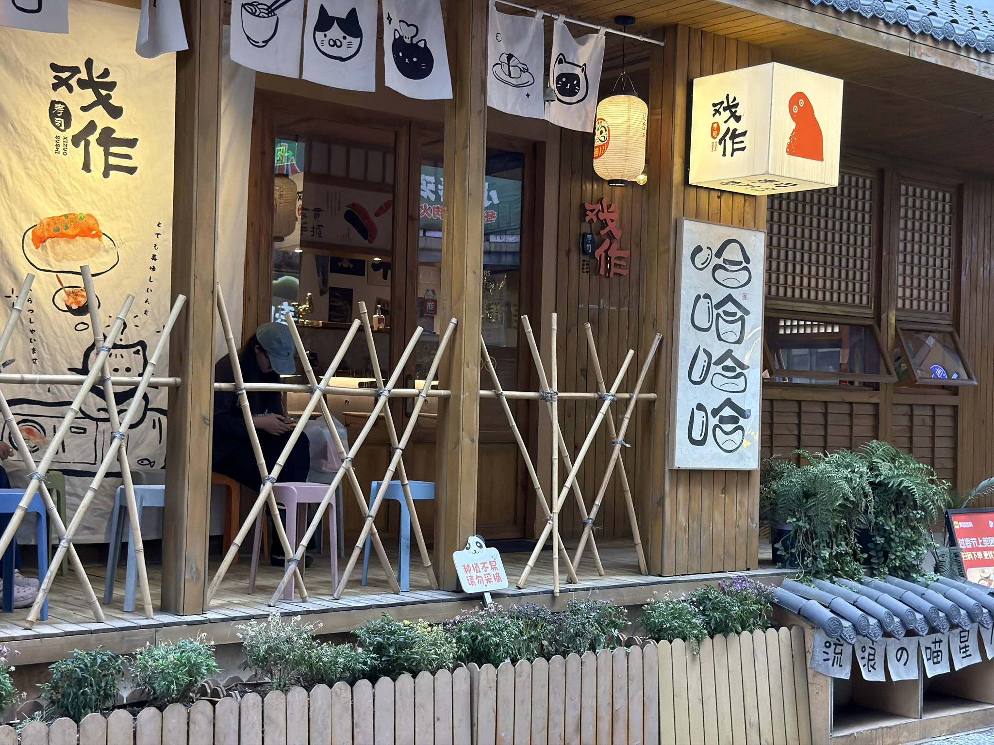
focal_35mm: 48
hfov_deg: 39.7
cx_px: 497
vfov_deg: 30.3
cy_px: 372
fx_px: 1378
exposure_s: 1/541
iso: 400
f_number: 1.78
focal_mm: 6.76
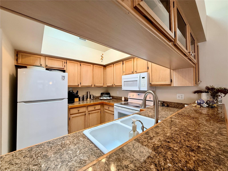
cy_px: 86
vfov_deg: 85.7
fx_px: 92
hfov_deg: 102.1
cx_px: 114
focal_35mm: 14
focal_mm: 2.22
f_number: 2.2
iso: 160
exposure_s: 1/120
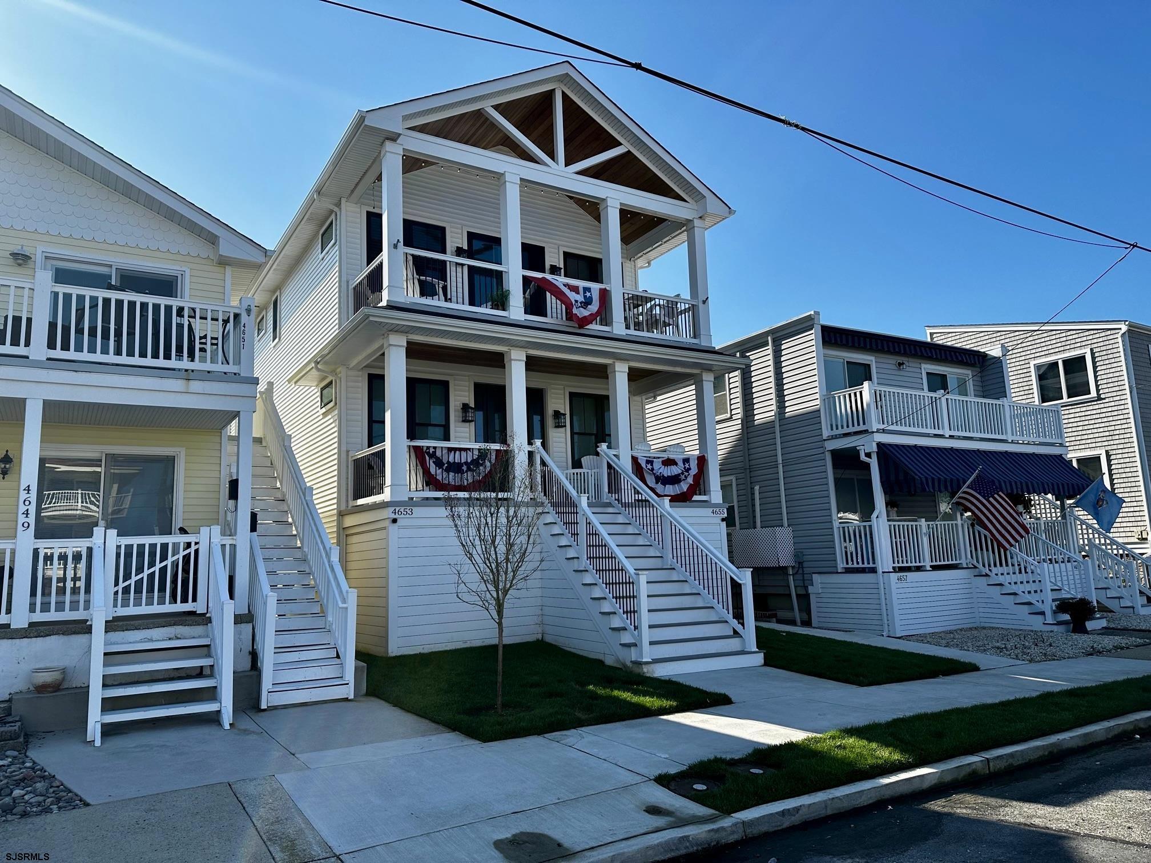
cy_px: 432
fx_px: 798
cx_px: 576
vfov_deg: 56.8
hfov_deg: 71.6
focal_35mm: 24
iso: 80
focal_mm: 6.86
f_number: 1.78
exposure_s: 1/4016
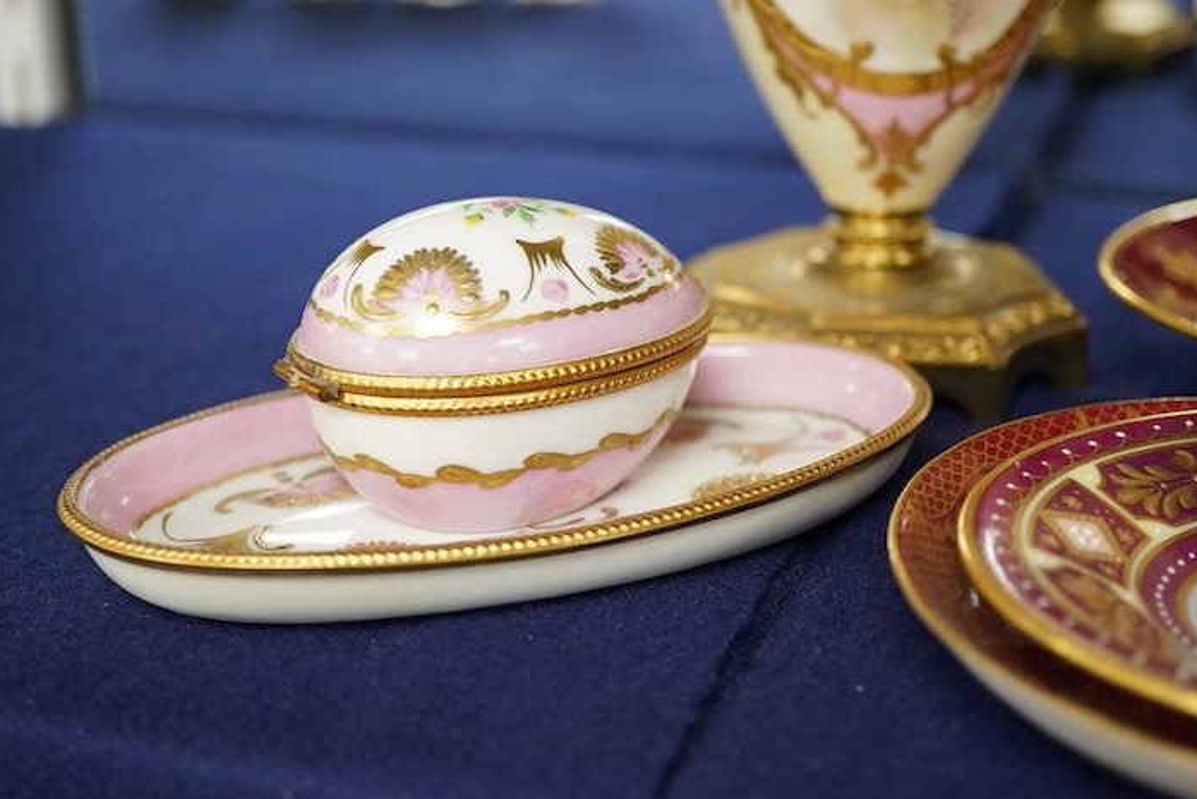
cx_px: 588
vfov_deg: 23.4
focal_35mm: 58
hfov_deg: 34.5
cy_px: 322
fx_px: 1929
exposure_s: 1/125
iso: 1250
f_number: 5.6
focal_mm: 30
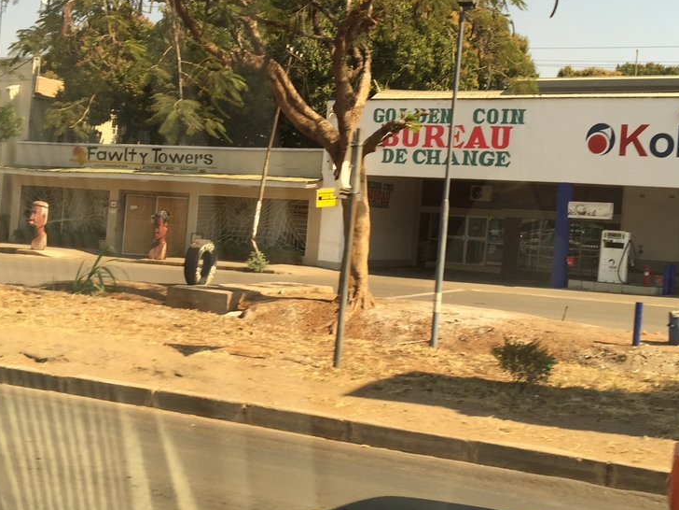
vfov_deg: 28.5
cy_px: 220
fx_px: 1000
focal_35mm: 51
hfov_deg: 37.5
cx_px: 315
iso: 32
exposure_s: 1/350
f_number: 2.2
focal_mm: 4.15
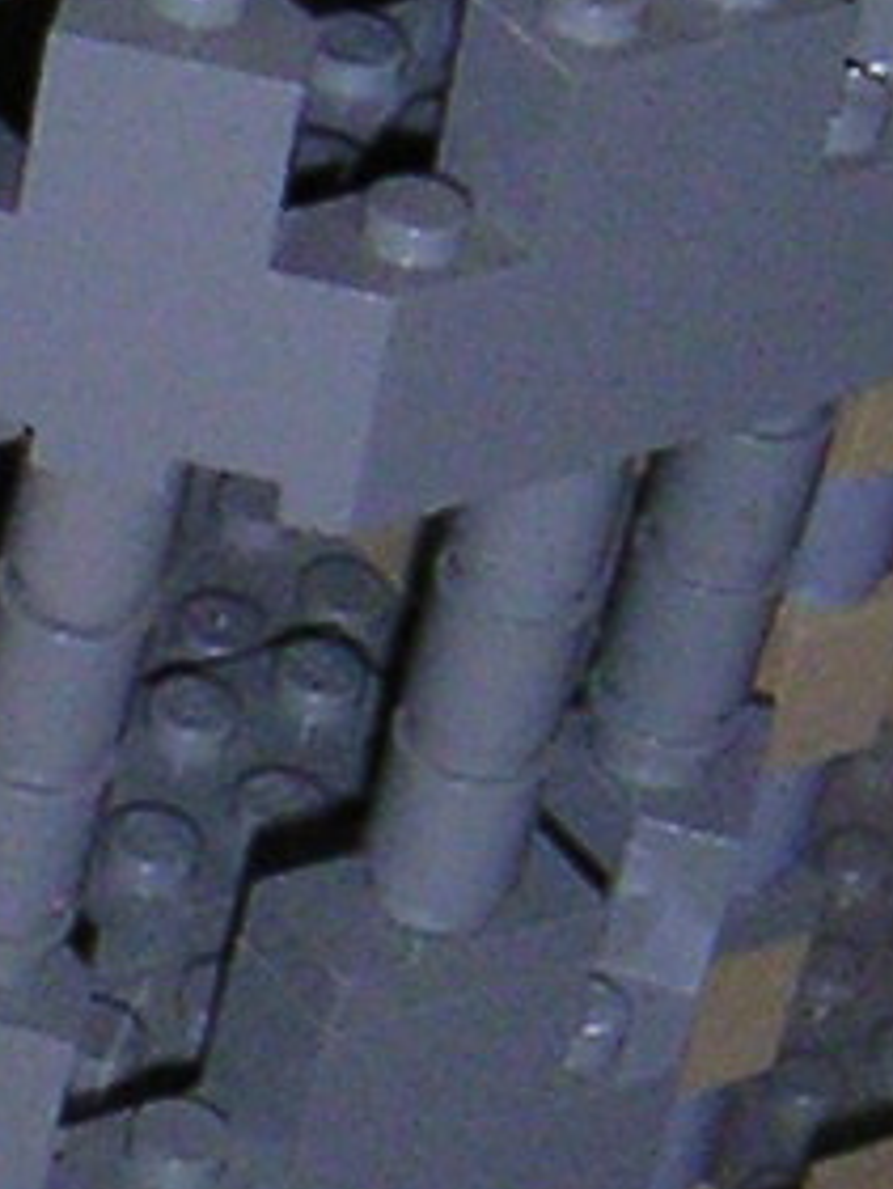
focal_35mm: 277
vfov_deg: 7.1
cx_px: -800
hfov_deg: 5.3
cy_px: 850
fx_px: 9521
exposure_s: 1/45
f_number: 2.8
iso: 160
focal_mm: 6
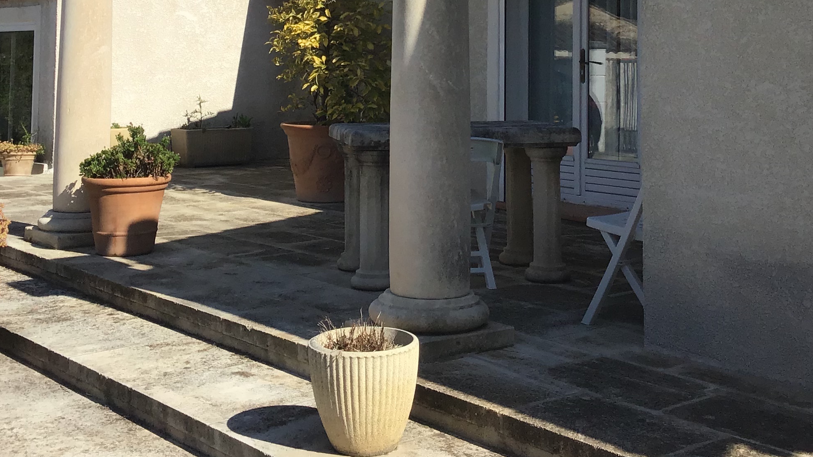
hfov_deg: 37.2
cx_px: 408
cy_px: -5
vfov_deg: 20.7
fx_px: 1207
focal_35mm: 56
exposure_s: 1/1942
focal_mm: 3.3
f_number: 2.4
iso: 25
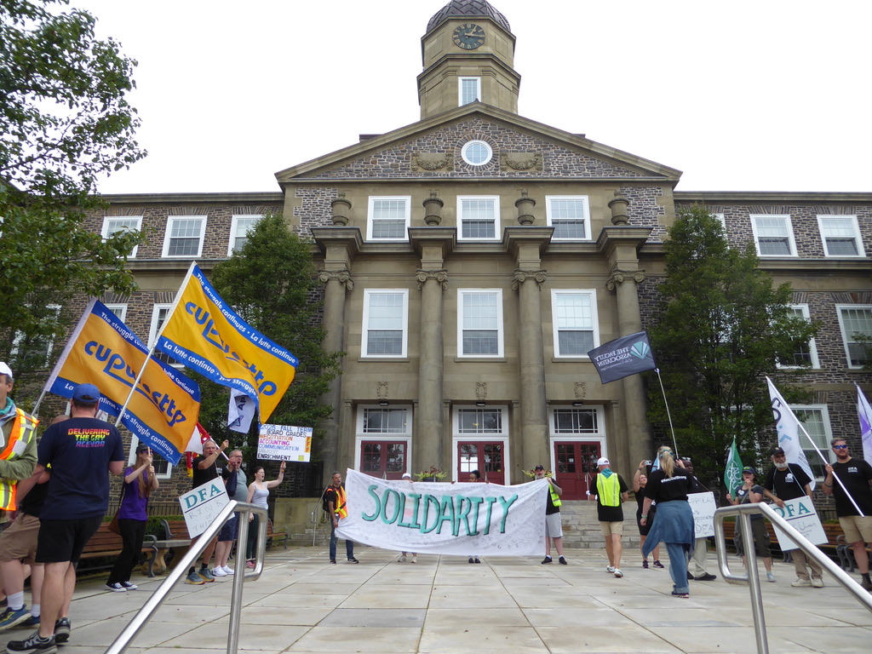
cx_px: 436
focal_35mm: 25
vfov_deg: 54.9
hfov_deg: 69.4
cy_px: 327
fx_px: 630
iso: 80
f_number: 3.3
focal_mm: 4.3
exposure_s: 1/320
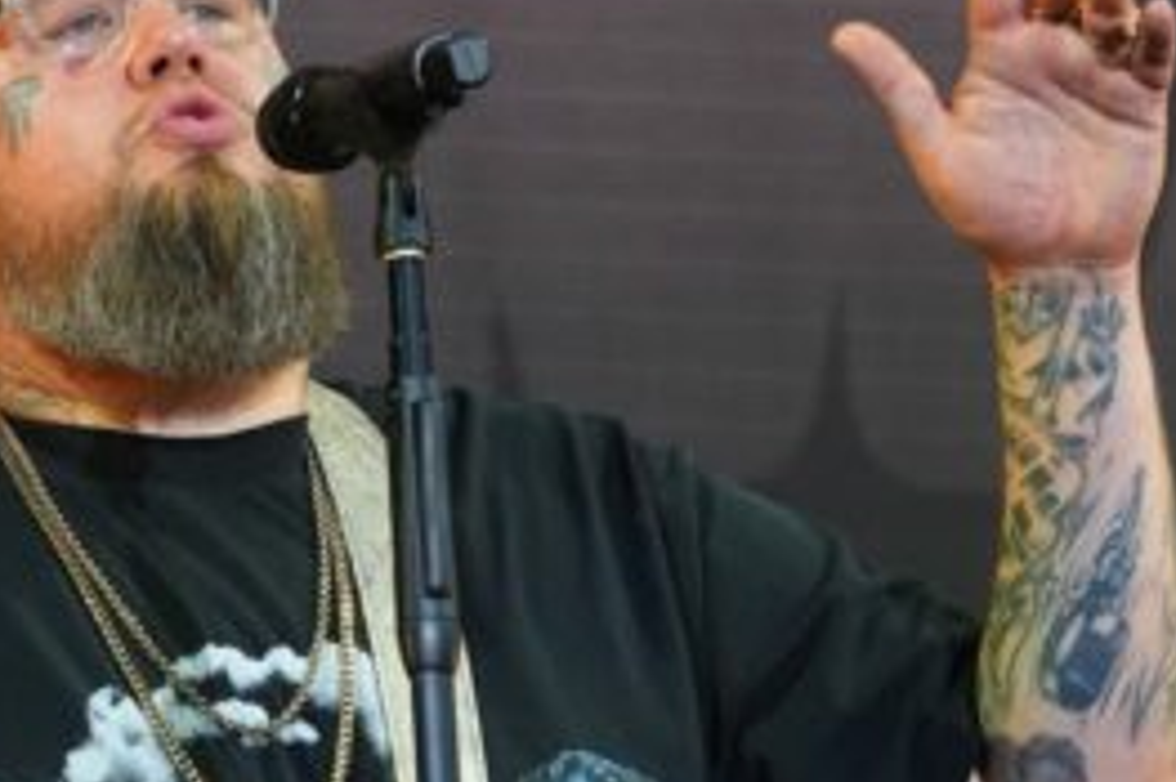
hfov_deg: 3.3
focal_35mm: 617
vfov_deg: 2.2
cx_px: 380
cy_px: 509
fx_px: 20157
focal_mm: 141
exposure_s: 1/250
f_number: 5.6
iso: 1600
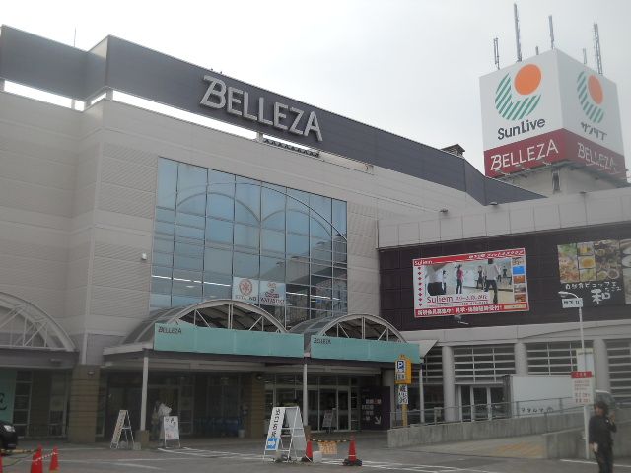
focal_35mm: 41
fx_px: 747
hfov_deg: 45.8
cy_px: 236
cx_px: 316
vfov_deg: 35.1
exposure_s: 1/200
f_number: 5.5
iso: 80
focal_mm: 6.72
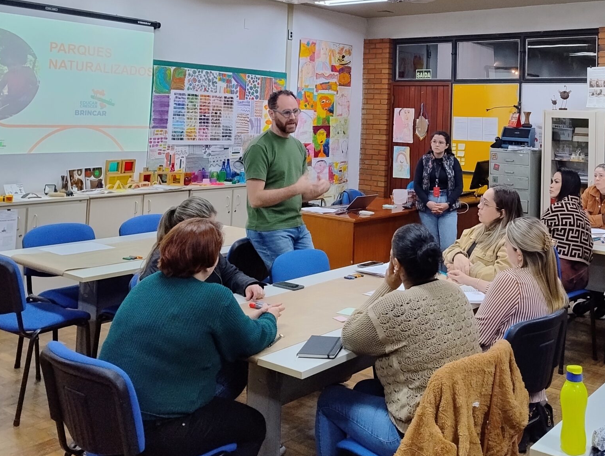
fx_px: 700
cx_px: 426
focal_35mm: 40
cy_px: 93
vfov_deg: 35.0
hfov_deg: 45.7
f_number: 1.8
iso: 397
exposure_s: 1/50
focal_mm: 5.56
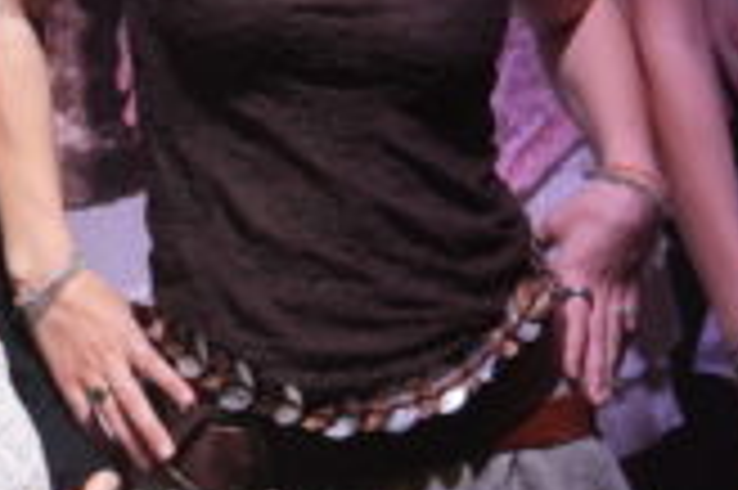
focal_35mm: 1225
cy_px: -180
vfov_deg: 1.1
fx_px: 25087
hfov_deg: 1.7
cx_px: -140
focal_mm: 371
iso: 1600
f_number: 6.3
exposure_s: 1/200
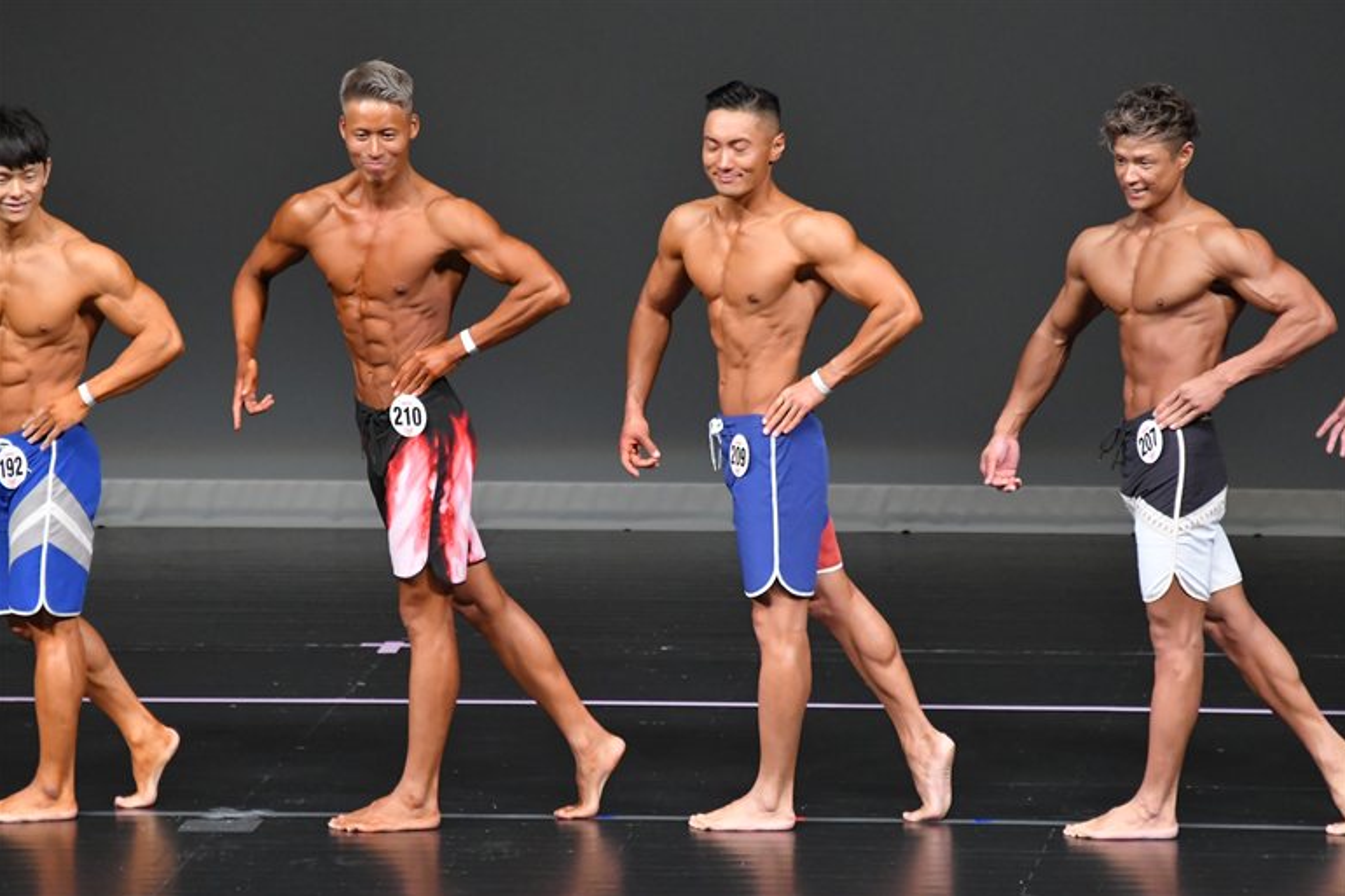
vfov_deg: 4.3
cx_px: 673
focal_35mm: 317
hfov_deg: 6.5
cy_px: 449
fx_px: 11840
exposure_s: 1/400
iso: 4000
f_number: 5.6
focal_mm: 210
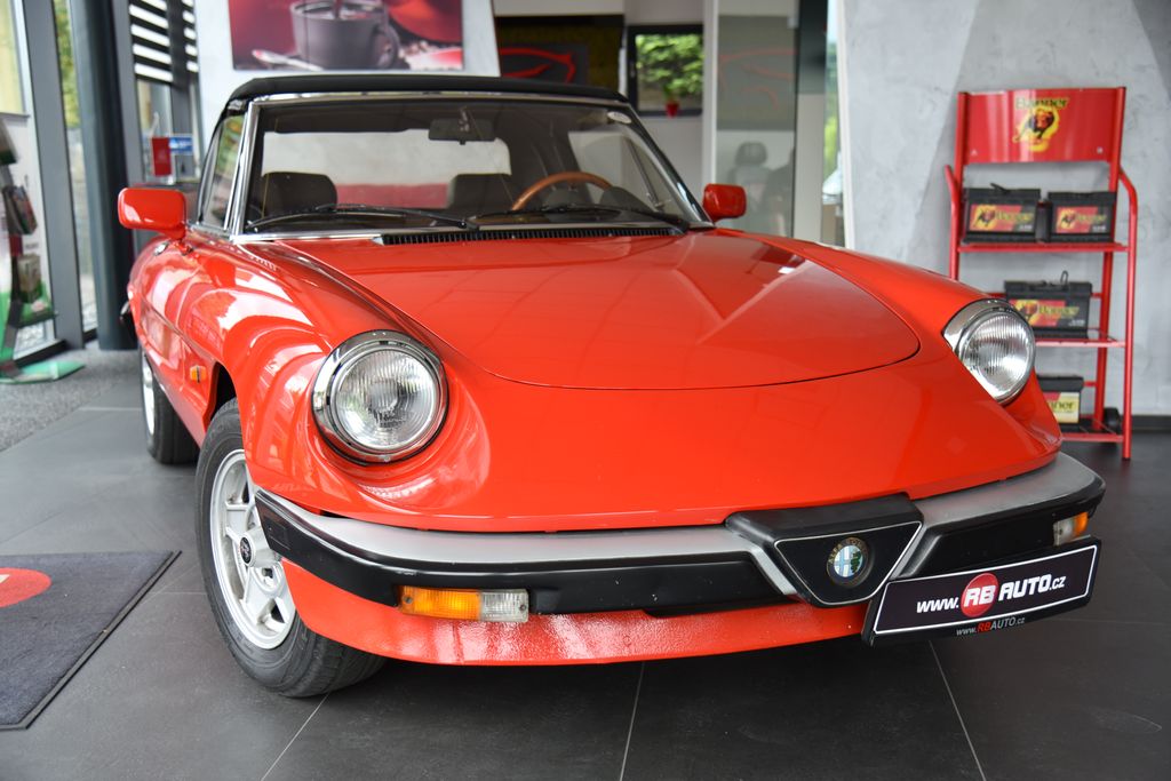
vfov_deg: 30.5
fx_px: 1431
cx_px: 586
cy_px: 390
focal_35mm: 44
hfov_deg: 44.5
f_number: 4
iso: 500
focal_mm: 44
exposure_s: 1/50
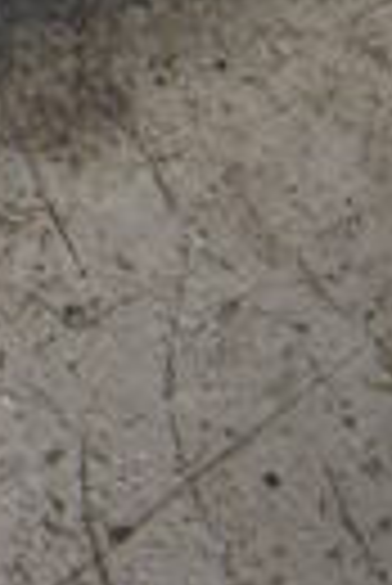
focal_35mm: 189
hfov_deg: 6.9
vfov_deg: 8.6
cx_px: -563
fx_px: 3079
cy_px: -1312
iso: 1250
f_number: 3.5
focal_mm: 18
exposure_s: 1/125
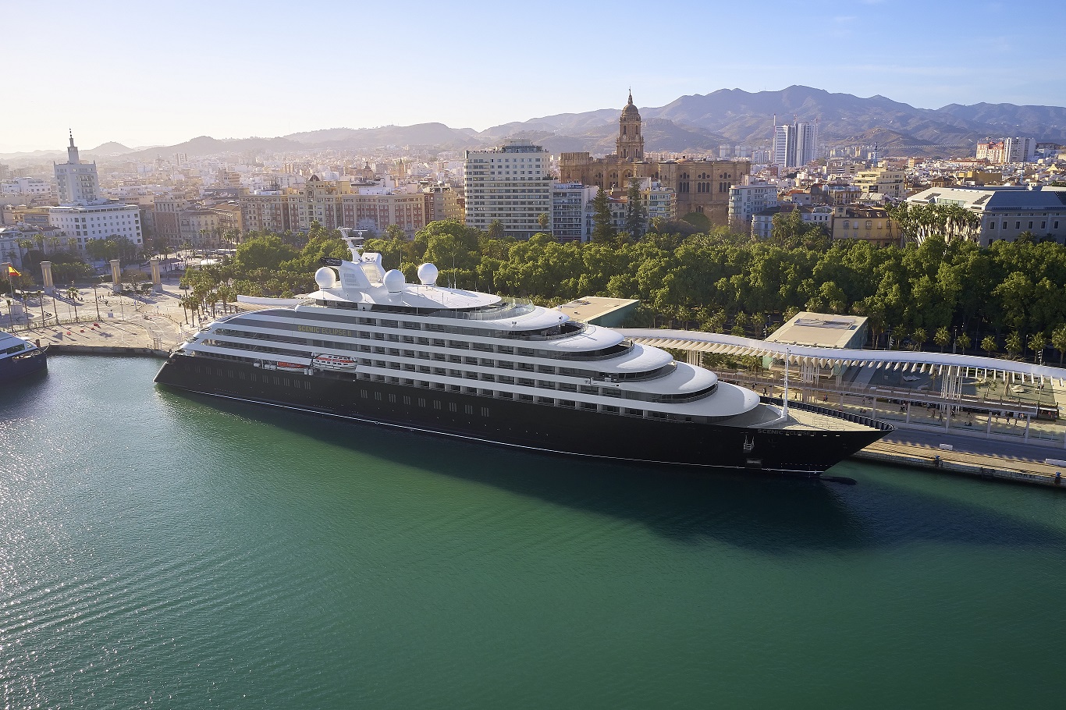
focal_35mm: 28
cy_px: 355
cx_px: 533
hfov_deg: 65.5
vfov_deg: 46.4
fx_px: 829
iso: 100
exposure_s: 1/400
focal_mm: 10.26
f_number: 6.3
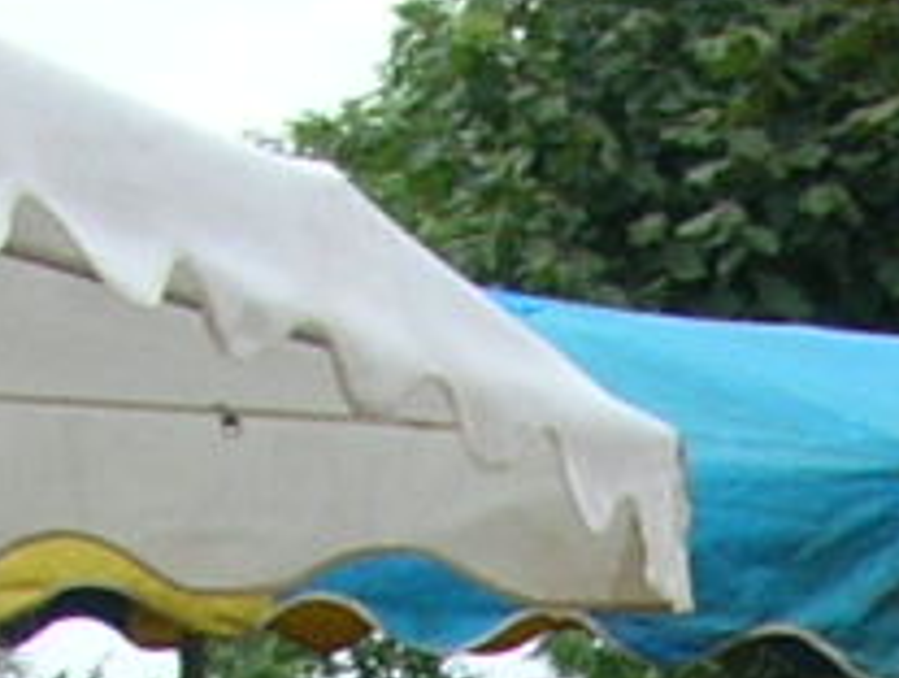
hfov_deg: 7.2
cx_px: 1355
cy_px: 2403
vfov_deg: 5.1
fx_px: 7024
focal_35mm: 270
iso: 50
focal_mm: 5.8
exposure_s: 1/254
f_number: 2.8
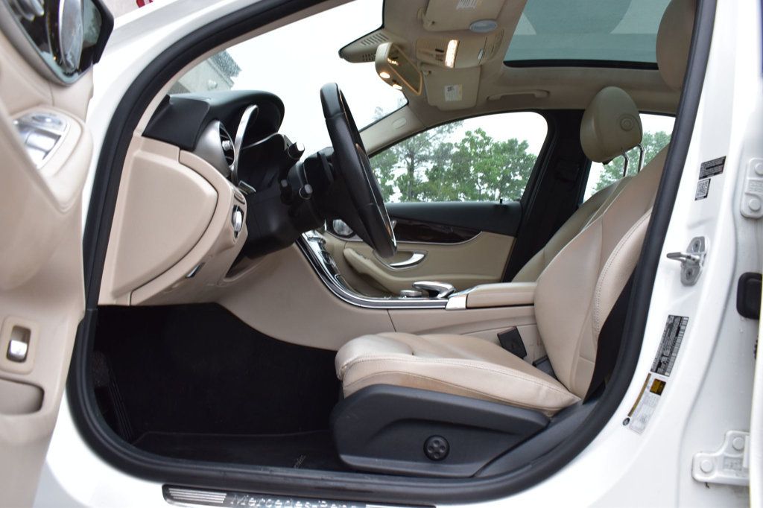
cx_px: 382
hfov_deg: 61.9
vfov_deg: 43.6
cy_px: 254
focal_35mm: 30
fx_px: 636
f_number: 8
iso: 400
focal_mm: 20
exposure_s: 1/50
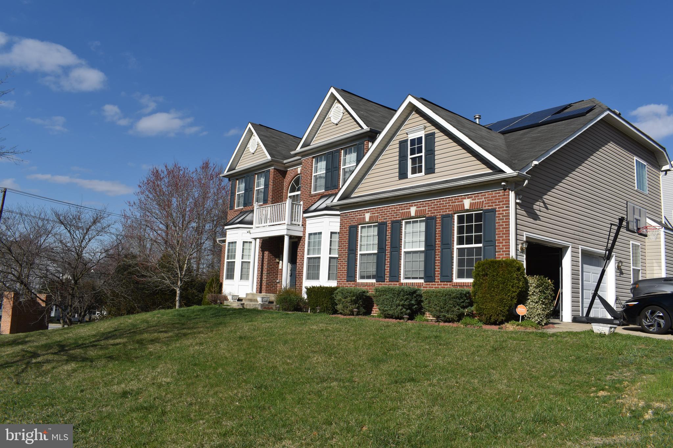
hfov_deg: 67.4
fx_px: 505
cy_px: 224
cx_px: 336
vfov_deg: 47.9
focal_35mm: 27
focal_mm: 18
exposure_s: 1/320
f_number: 9
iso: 100
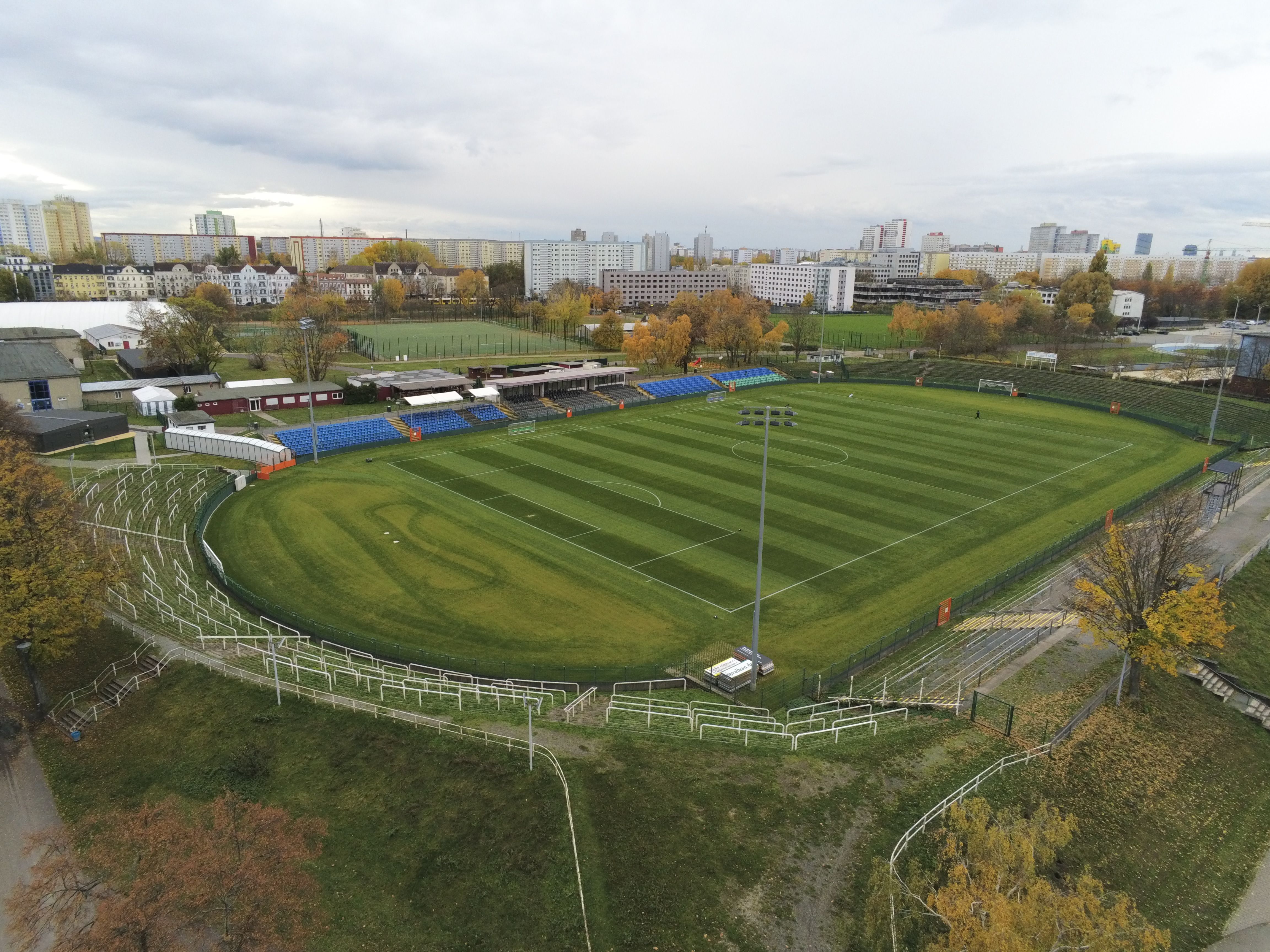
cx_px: 635
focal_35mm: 23
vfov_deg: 58.9
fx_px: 844
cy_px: 476
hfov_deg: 73.9
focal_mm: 4
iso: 159
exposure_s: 1/480
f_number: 2.4
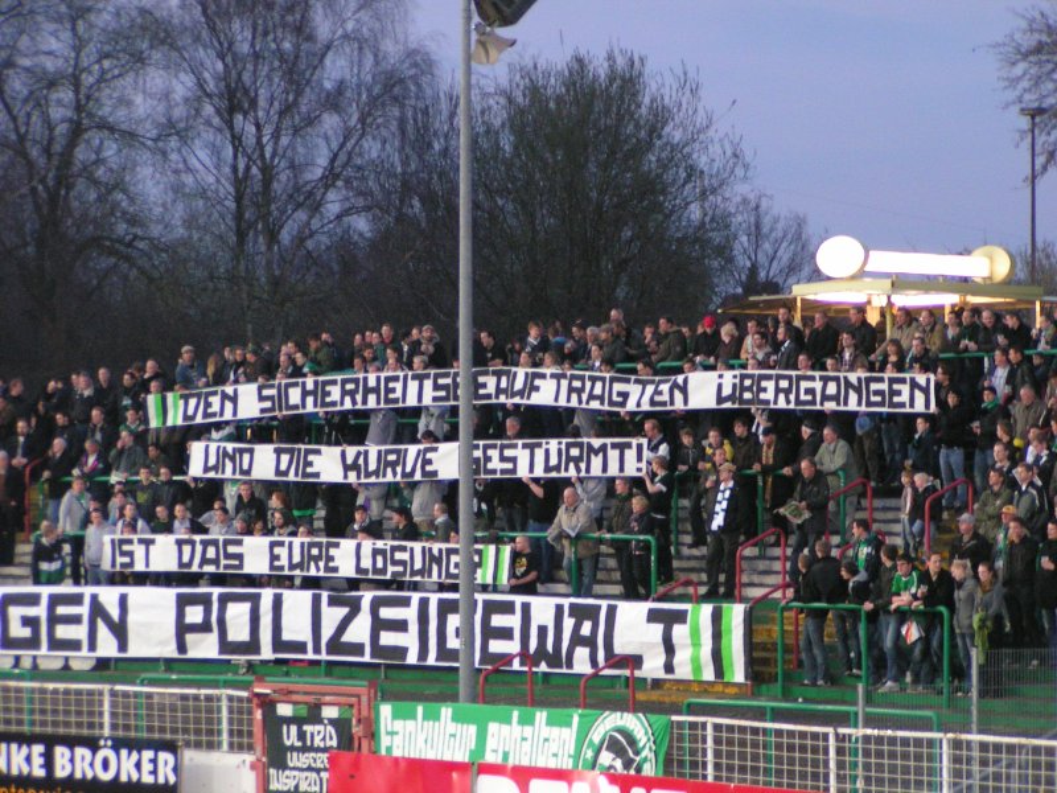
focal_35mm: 164
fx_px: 5008
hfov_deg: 12.0
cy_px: 396
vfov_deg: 9.1
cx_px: 528
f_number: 3.5
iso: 200
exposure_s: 1/15
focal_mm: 25.1
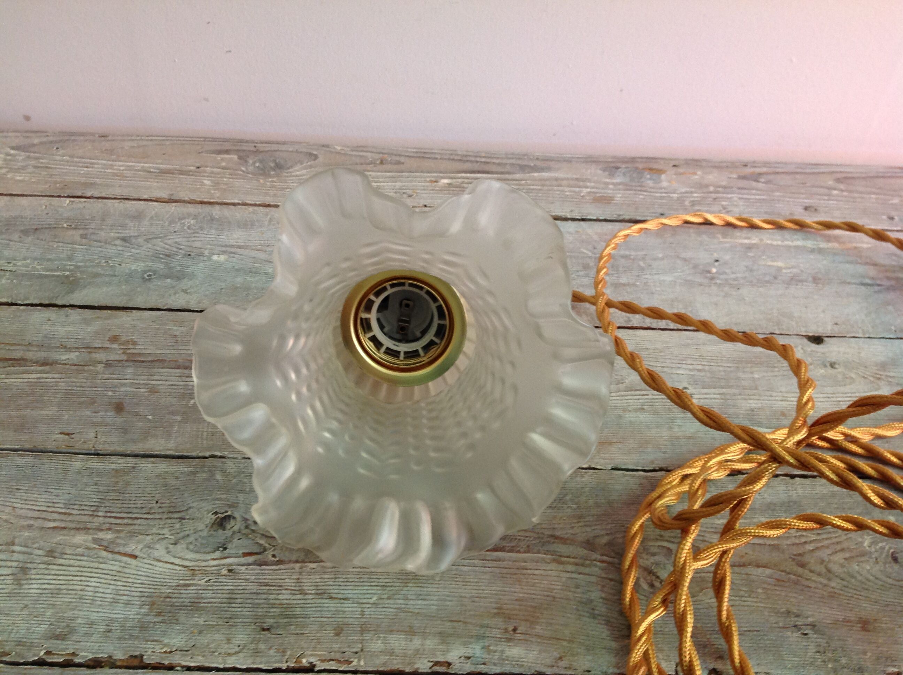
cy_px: 338
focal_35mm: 35
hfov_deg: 52.7
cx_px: 452
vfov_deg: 40.6
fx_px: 912
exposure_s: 1/15
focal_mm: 4.28
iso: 125
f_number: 2.4
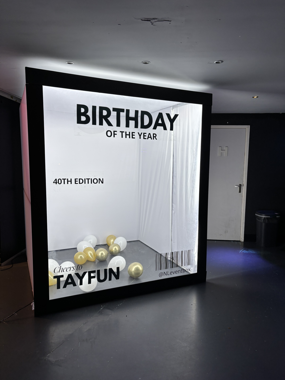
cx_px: 142
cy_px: 190
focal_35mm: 26
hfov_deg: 53.1
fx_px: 285
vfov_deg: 67.3
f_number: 1.6
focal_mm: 5.96
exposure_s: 1/100
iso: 64
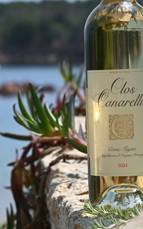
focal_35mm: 162
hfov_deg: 8.1
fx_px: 1011
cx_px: 62
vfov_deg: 12.9
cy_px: 67
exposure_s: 1/400
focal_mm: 69
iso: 100
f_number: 7.1
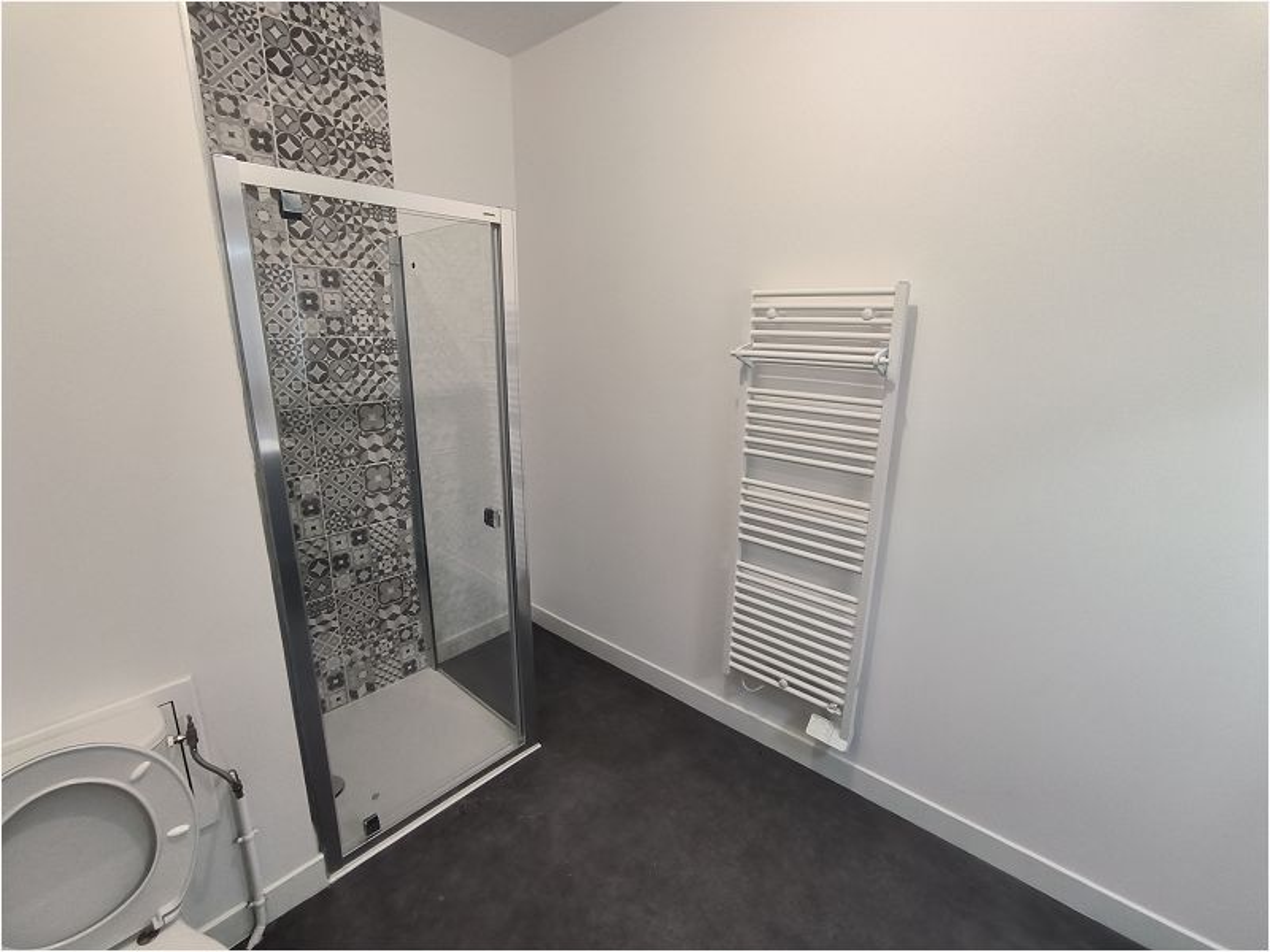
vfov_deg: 78.1
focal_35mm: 16
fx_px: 587
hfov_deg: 94.5
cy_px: 476
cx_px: 635
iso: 269
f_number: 2.2
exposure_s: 1/33.3
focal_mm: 1.65
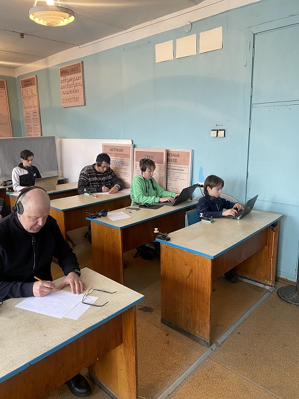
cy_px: 200
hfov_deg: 53.1
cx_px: 150
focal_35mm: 26
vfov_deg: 67.3
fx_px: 299
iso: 125
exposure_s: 1/50
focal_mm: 4.25
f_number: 1.8
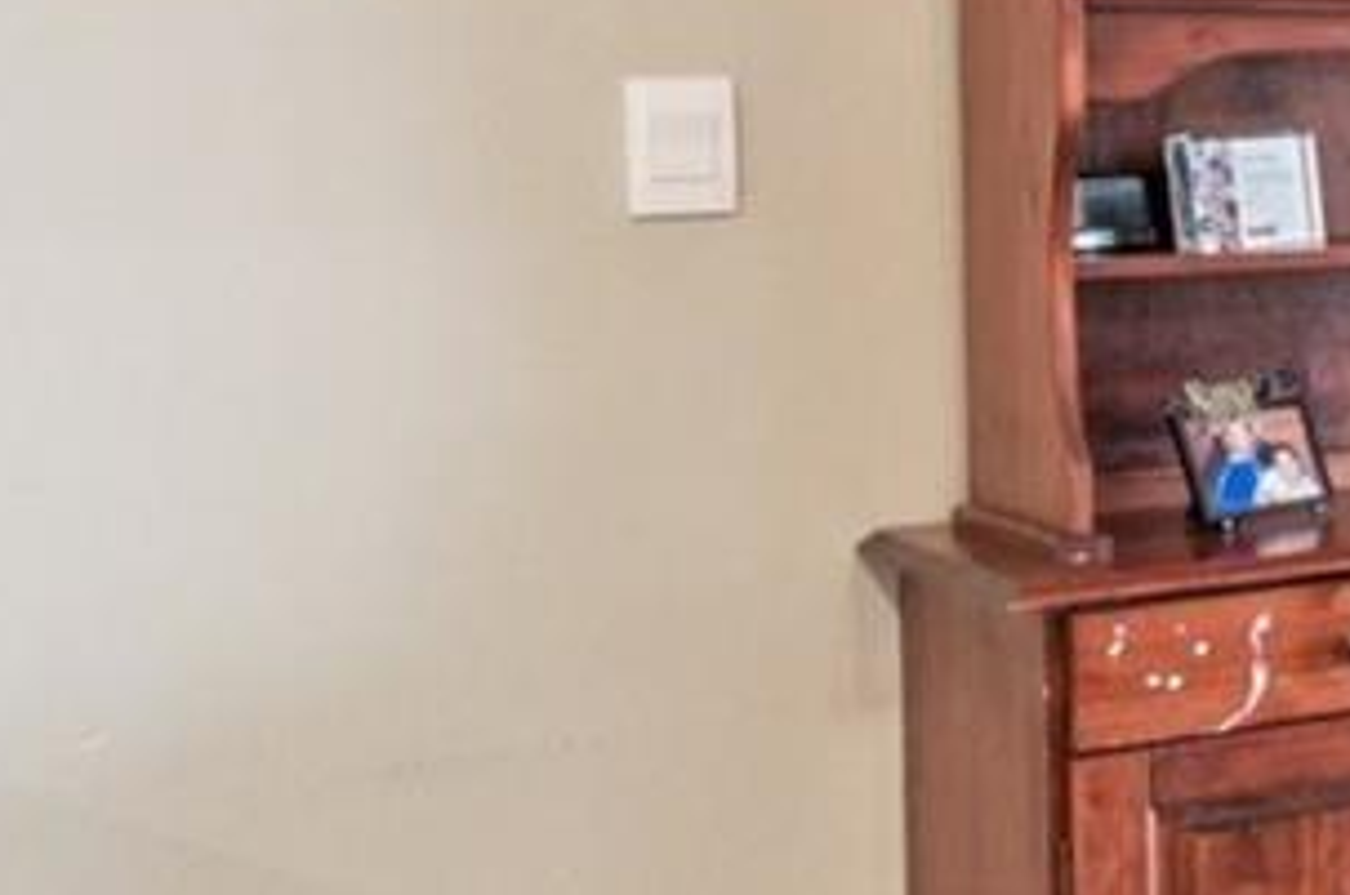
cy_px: 29
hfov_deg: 17.1
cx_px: 2896
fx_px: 2771
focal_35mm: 74
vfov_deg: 18.0
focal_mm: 14
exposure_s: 1/30
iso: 400
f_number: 8
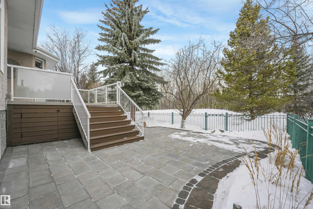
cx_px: 156
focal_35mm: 14
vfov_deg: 81.2
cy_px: 104
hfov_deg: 104.3
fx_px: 122
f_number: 9
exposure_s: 1/1600
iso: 1250
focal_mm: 14
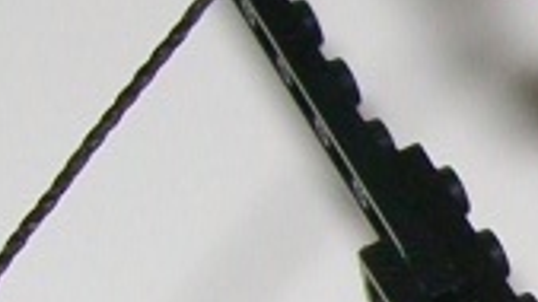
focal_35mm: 281
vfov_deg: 4.3
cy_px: 337
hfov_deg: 7.4
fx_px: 4008
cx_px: 987
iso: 64
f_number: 2.7
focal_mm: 6.1
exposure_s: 1/60
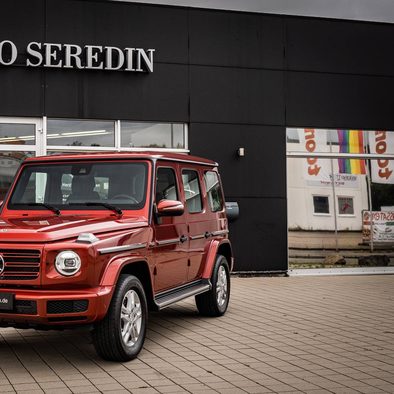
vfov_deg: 37.6
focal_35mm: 45
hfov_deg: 36.7
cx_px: 99
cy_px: 196
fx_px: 579
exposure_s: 1/250
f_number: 5.6
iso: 500
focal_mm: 35
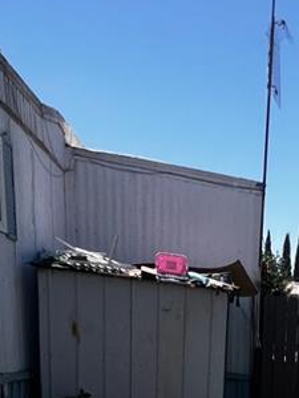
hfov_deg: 20.6
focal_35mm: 65
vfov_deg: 22.7
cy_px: 635
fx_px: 749
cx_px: 387
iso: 32
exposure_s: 1/1292
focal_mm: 1.57
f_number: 1.8
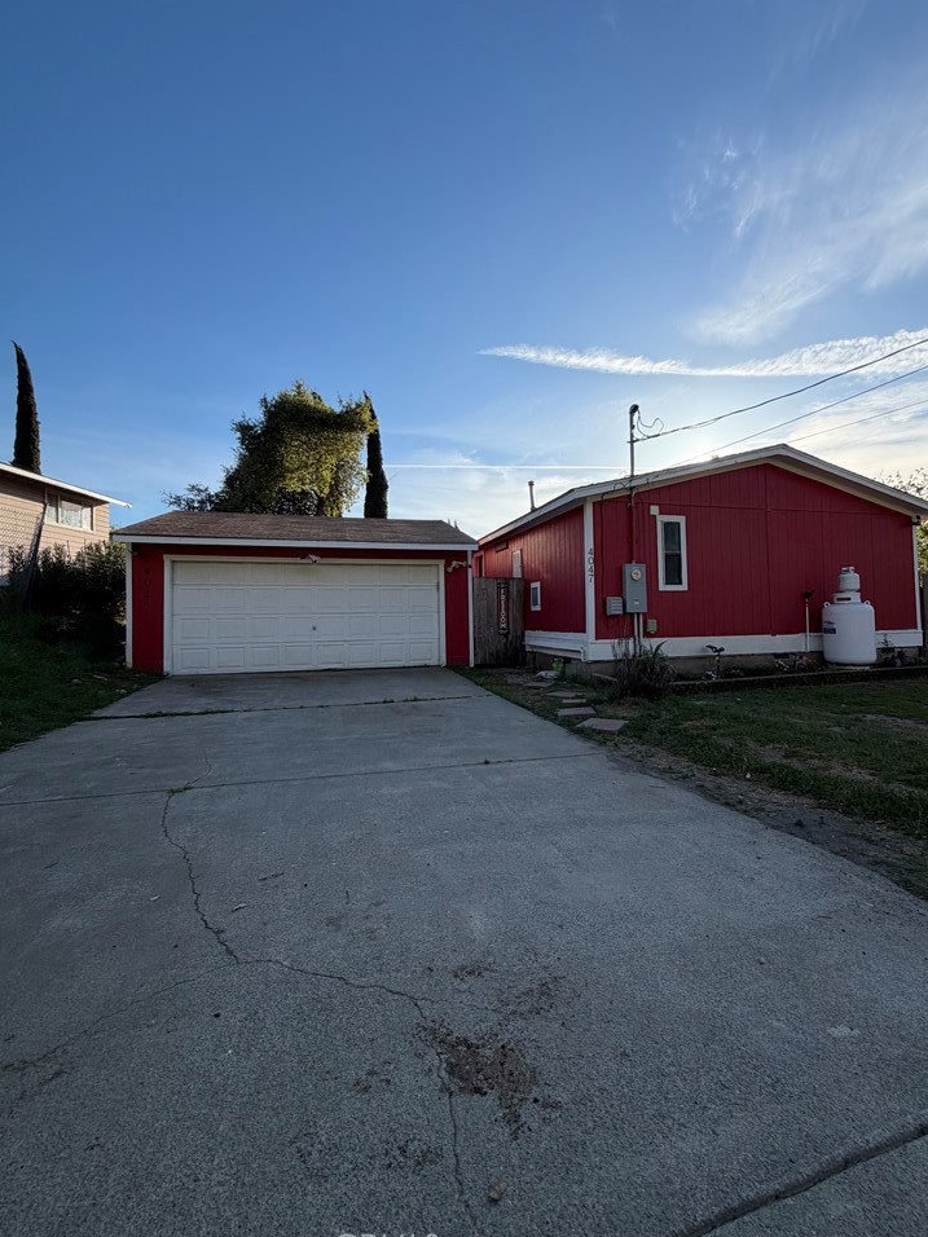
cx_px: 485
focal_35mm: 15
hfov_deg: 81.7
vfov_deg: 98.1
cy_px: 602
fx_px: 536
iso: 32
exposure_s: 1/770
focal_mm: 2.22
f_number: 2.2
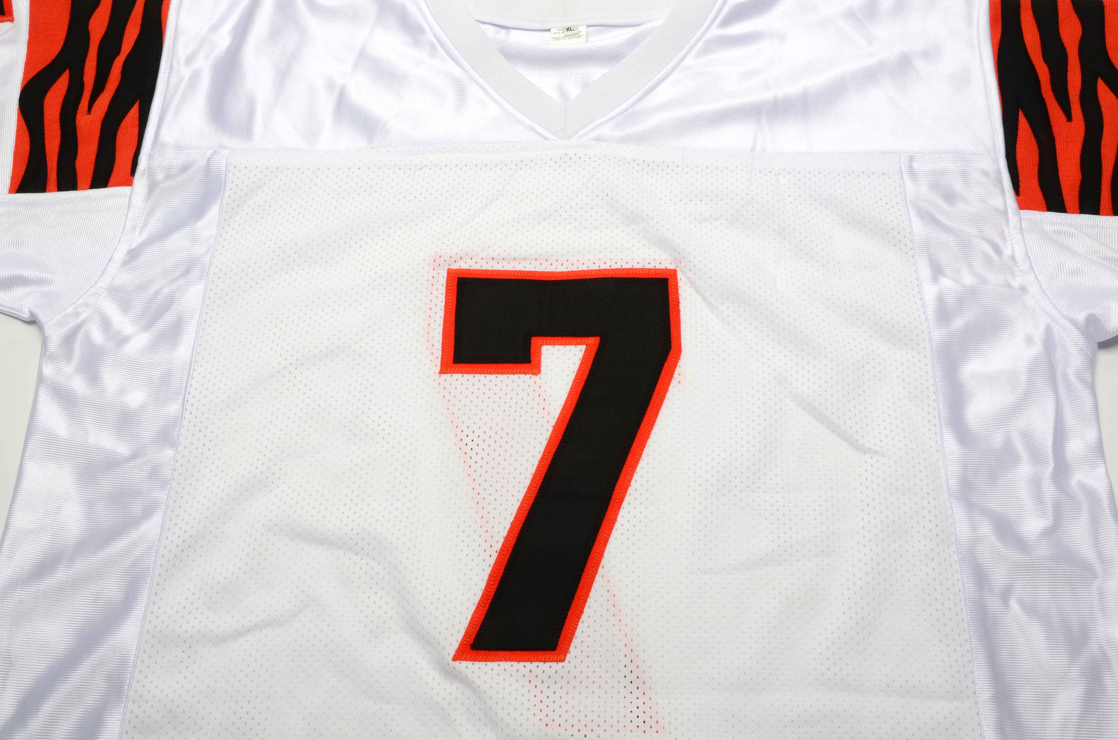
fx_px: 1395
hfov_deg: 43.7
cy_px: 370
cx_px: 559
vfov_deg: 29.7
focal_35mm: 45
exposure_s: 1/160
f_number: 22
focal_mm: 30
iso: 200
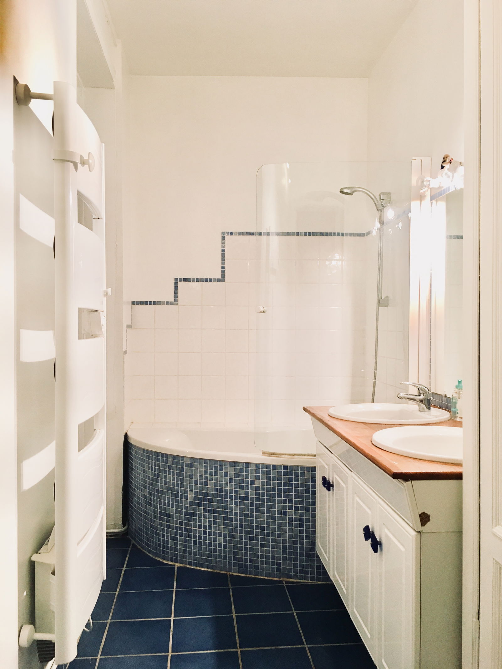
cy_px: 334
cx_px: 251
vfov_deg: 61.7
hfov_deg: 48.2
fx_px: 561
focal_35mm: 29
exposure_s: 1/33
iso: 100
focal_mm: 4.15
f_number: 2.2
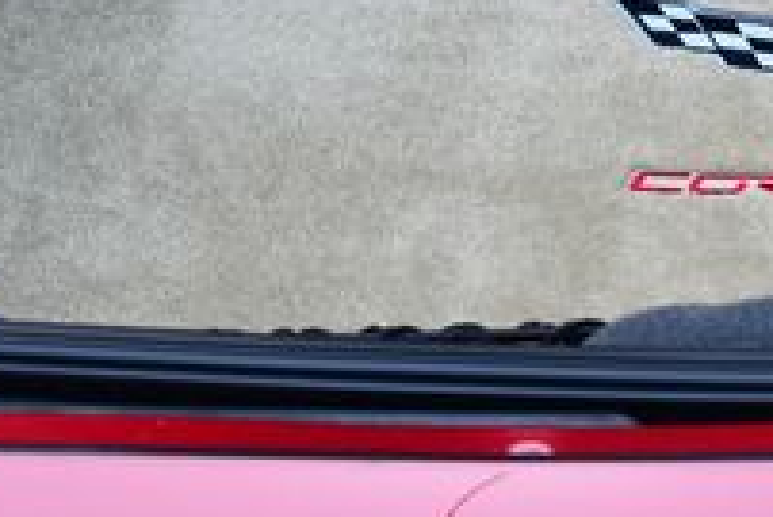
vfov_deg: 11.5
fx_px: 2450
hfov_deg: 17.3
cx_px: 861
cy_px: -268
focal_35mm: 114
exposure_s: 1/250
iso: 450
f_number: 3.5
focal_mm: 18
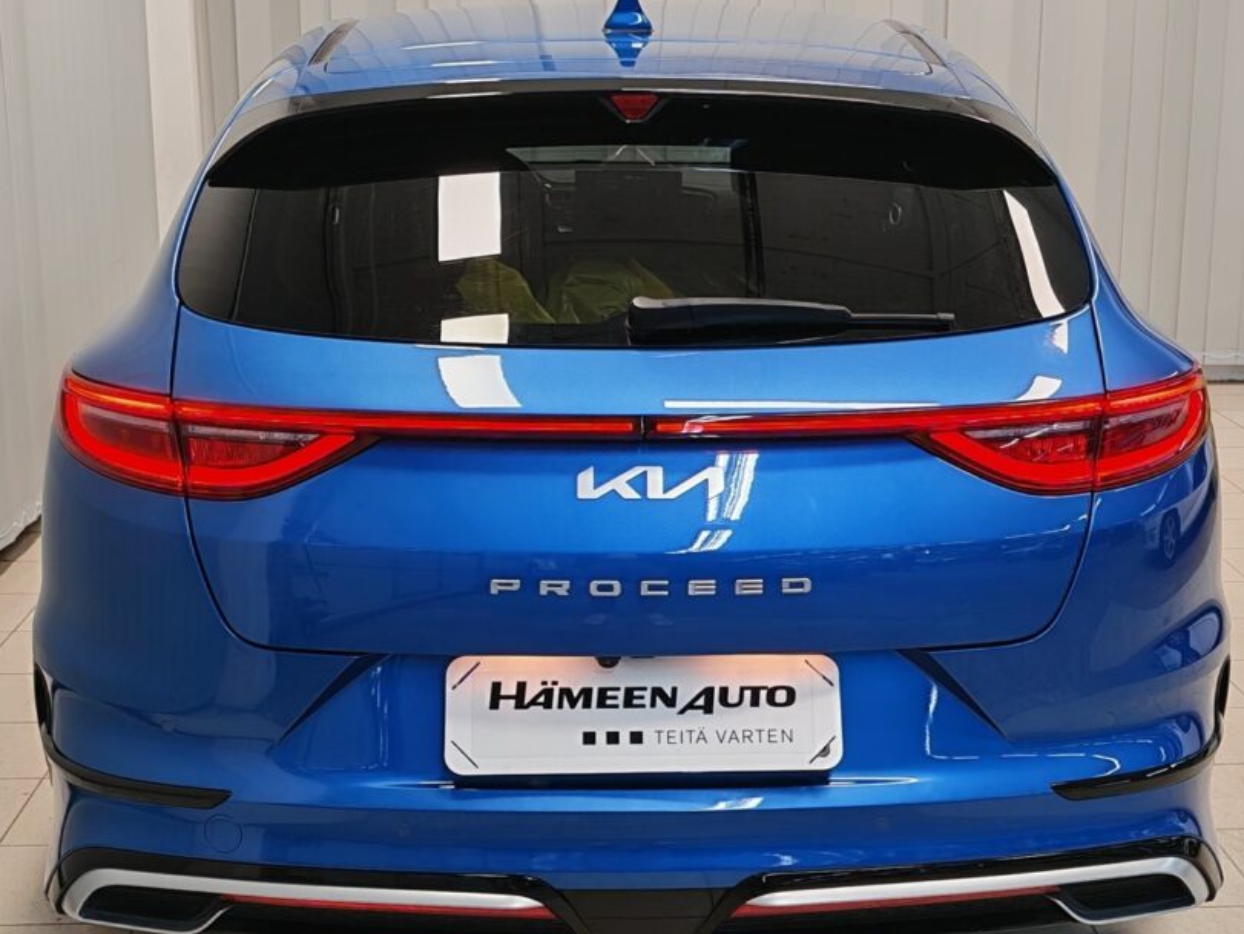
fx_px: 1906
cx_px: 638
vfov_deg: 27.5
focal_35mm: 53
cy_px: 468
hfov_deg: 36.2
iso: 80
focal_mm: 5.4
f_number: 1.6
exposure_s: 1/130
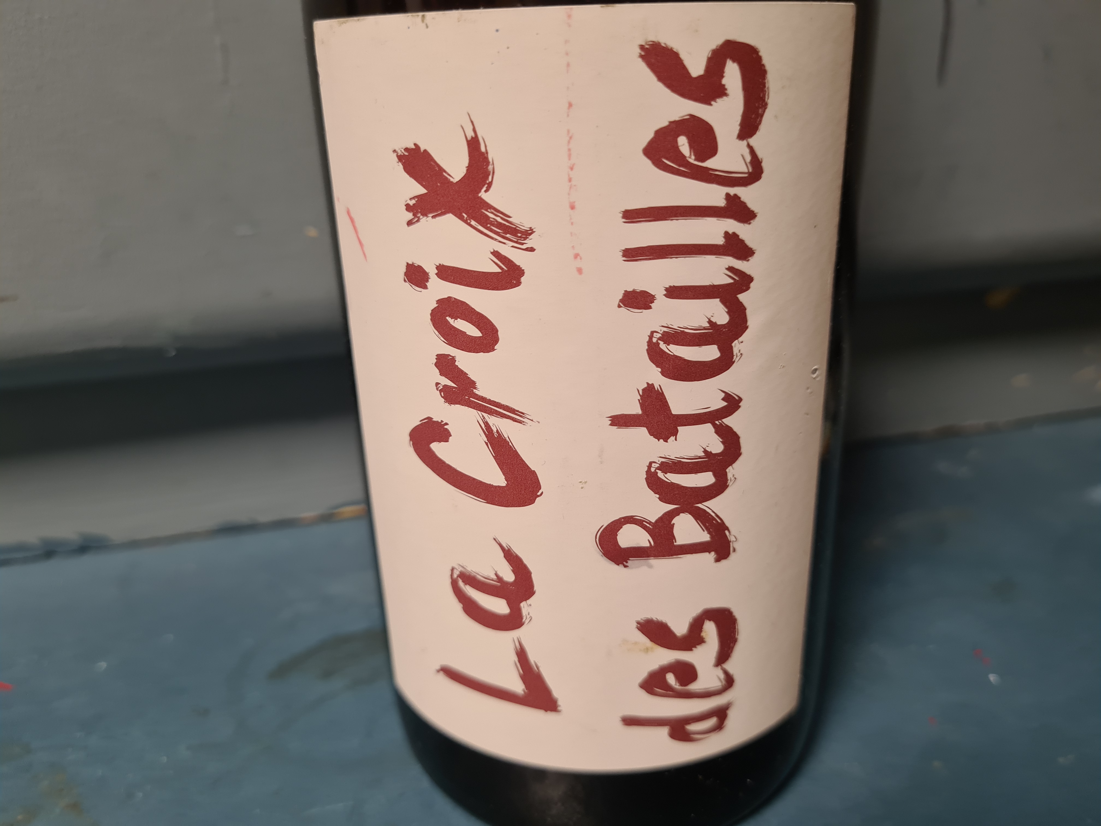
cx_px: 550
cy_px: 413
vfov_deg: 53.1
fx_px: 827
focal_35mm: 26
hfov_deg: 67.3
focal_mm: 5.4
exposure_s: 1/50
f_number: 1.8
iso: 200
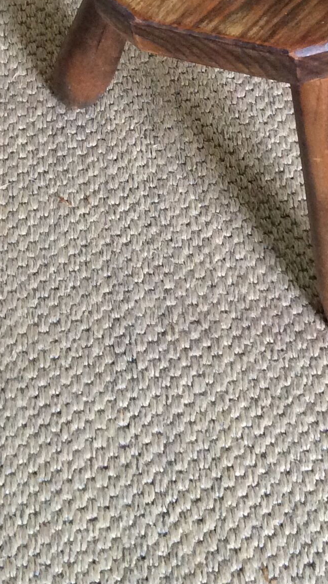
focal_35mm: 78
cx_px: 255
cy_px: 110
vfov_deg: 26.6
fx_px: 1206
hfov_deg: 15.4
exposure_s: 1/25
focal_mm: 3.3
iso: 160
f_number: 2.4
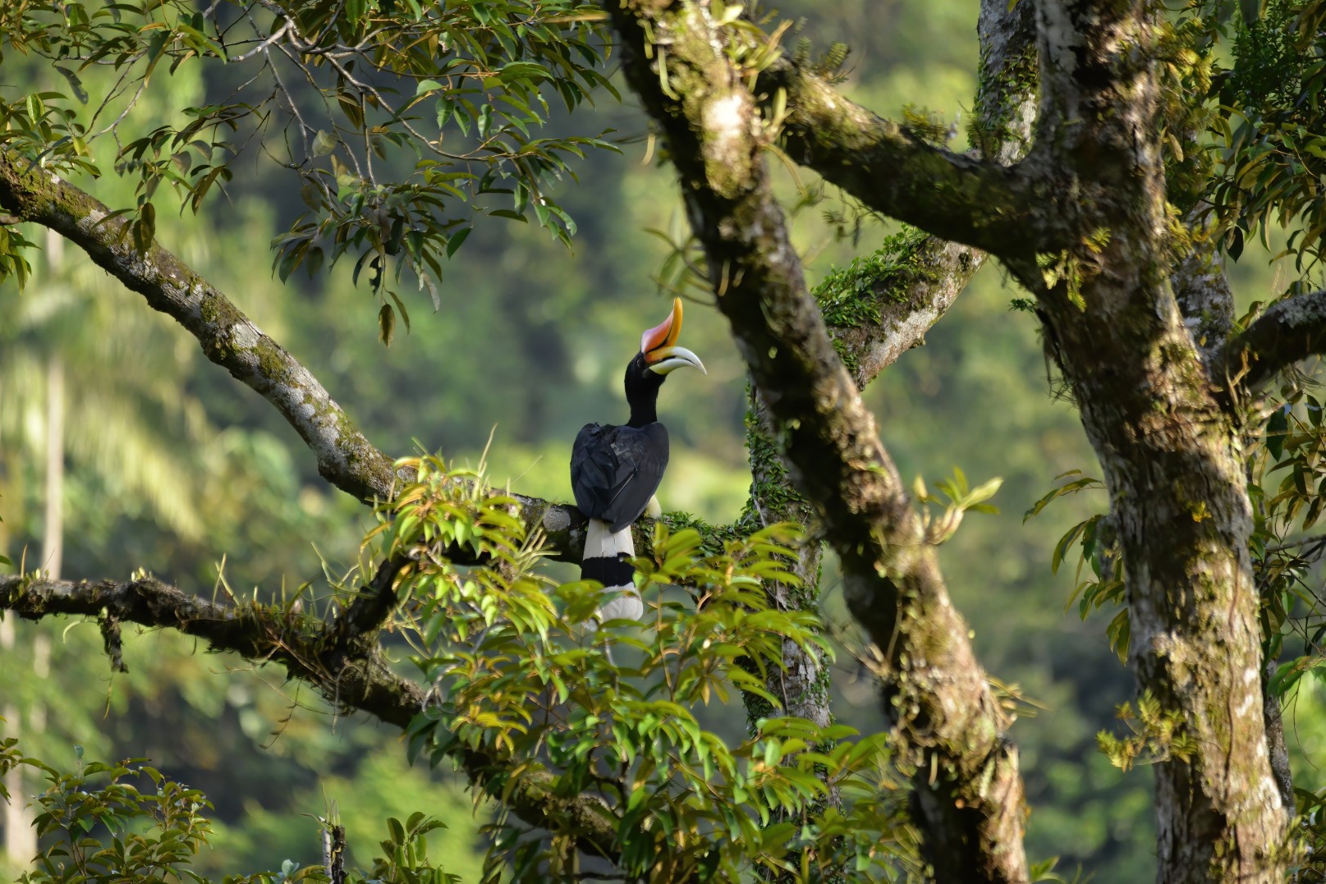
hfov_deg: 4.1
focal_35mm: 501
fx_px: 18454
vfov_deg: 2.7
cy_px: 442
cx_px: 663
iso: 4000
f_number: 7.1
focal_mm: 500
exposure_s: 1/1250
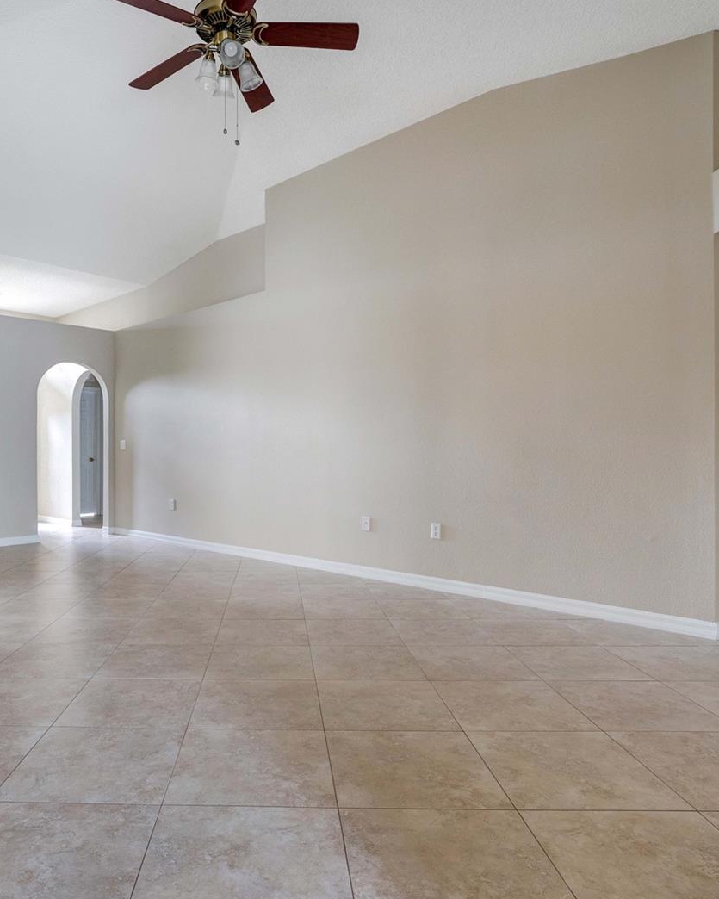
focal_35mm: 23
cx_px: 263
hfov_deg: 59.9
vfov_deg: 72.6
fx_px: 612
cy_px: 453
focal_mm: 16
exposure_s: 1/10
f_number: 7.1
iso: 640
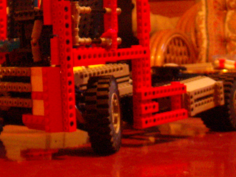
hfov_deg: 24.5
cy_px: 47
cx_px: 70
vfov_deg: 18.6
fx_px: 539
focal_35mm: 79
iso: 400
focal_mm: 6.4
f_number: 3.5
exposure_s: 1/1.62
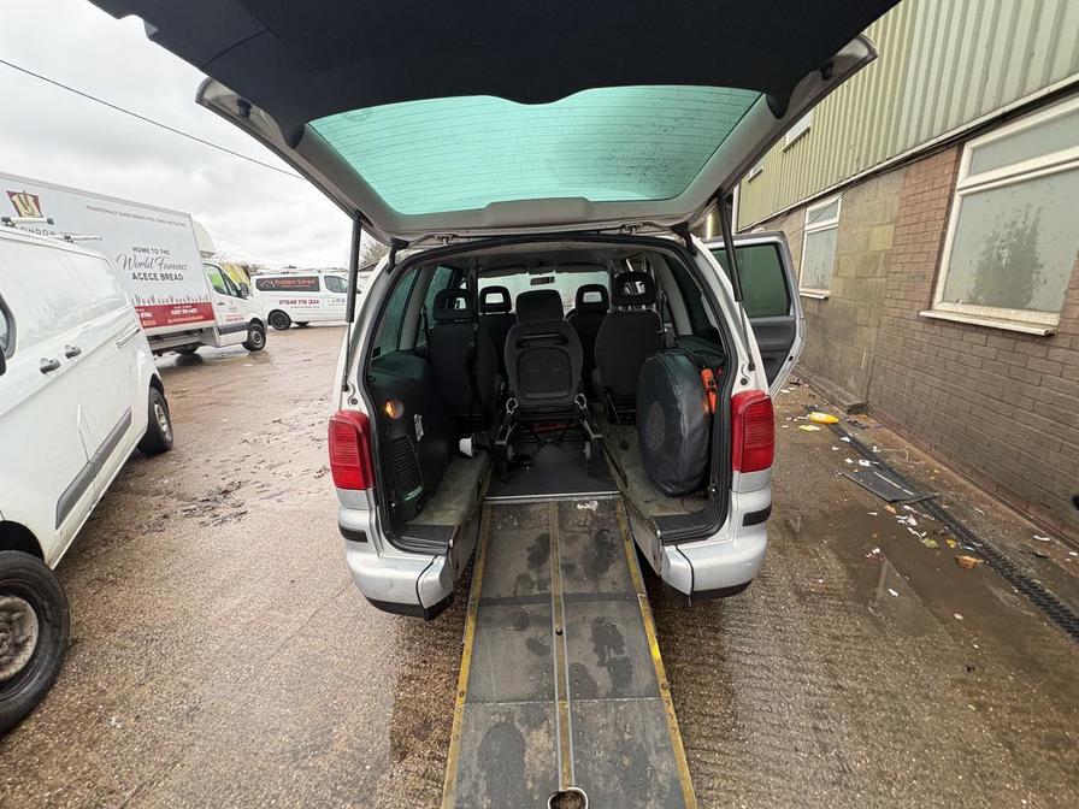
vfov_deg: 85.7
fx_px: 436
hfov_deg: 102.1
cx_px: 540
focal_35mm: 14
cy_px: 404
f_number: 2.2
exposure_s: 1/60
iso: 400
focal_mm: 2.22
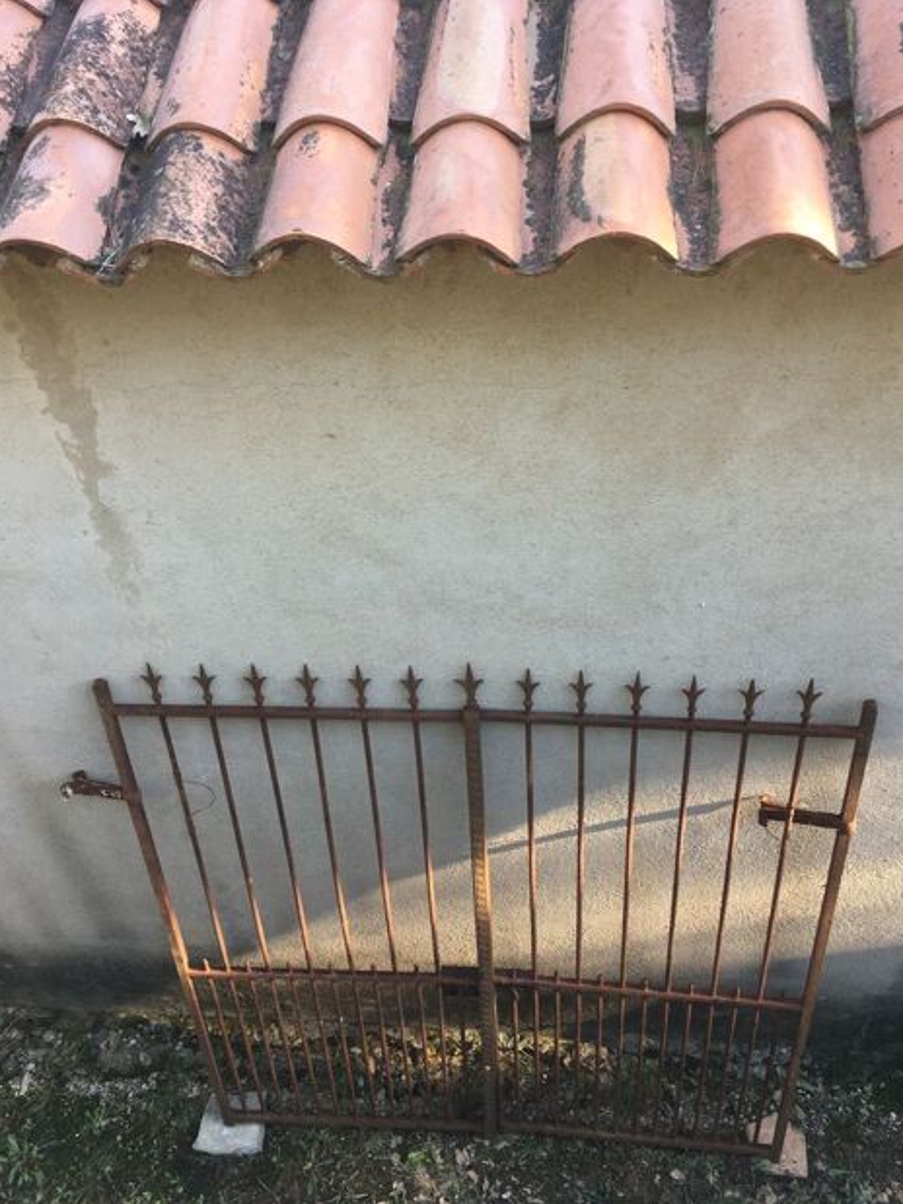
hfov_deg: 46.8
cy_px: 587
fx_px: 1044
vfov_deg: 60.0
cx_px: 457
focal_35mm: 30
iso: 25
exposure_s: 1/50
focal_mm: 4.15
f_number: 2.2
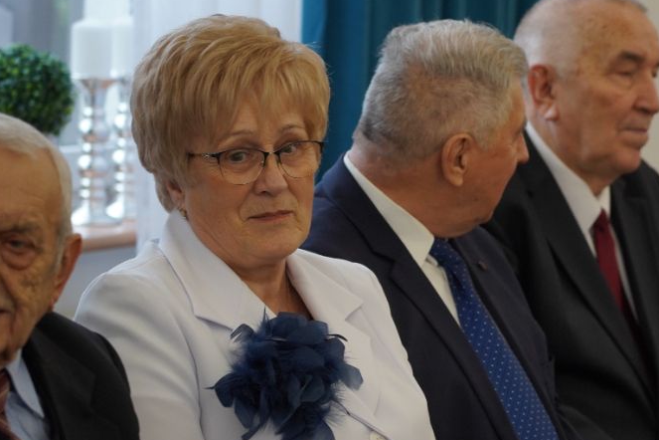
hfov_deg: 10.0
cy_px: 265
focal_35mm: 206
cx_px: 530
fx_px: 3771
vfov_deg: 6.7
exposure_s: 1/125
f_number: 4
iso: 1000
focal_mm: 105
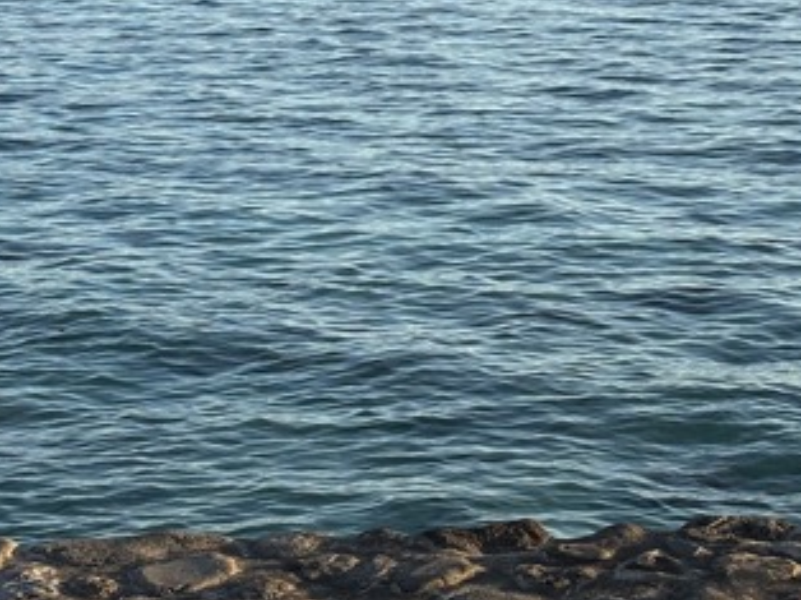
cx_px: 635
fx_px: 2451
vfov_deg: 13.8
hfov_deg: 18.4
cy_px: 74
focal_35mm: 106
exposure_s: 1/918
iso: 32
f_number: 1.6
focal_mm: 5.96
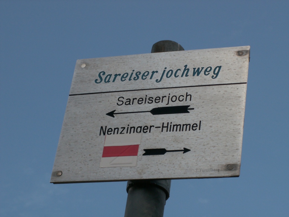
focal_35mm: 92
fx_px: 768
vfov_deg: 16.1
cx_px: 144
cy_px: 108
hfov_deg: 21.3
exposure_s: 1/200
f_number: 7.1
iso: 50
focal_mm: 15.4
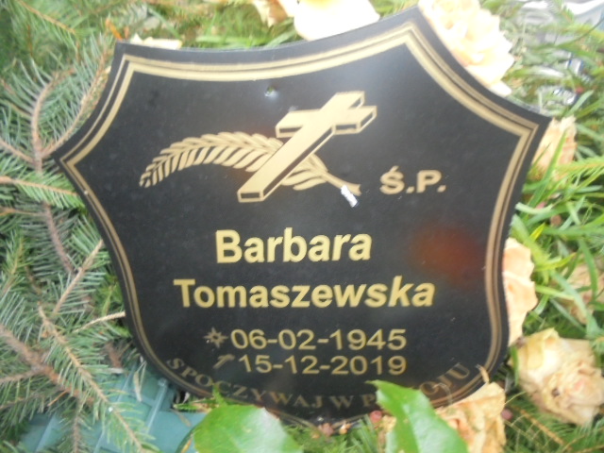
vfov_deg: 53.1
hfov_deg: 67.3
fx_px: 454
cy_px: 226
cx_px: 302
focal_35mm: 26
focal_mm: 4.6
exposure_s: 1/13
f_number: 3.5
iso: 400
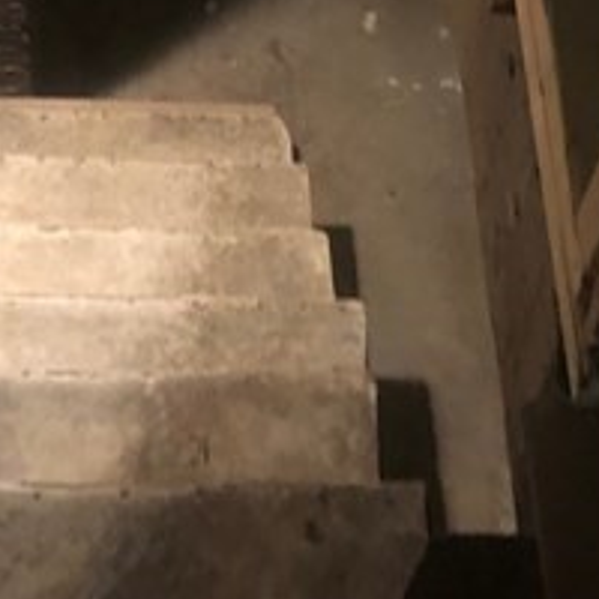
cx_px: 21
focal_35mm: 95
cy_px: -168
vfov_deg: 17.3
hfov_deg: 17.9
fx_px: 1860
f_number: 1.8
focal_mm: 3.99
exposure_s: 1/6
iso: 80
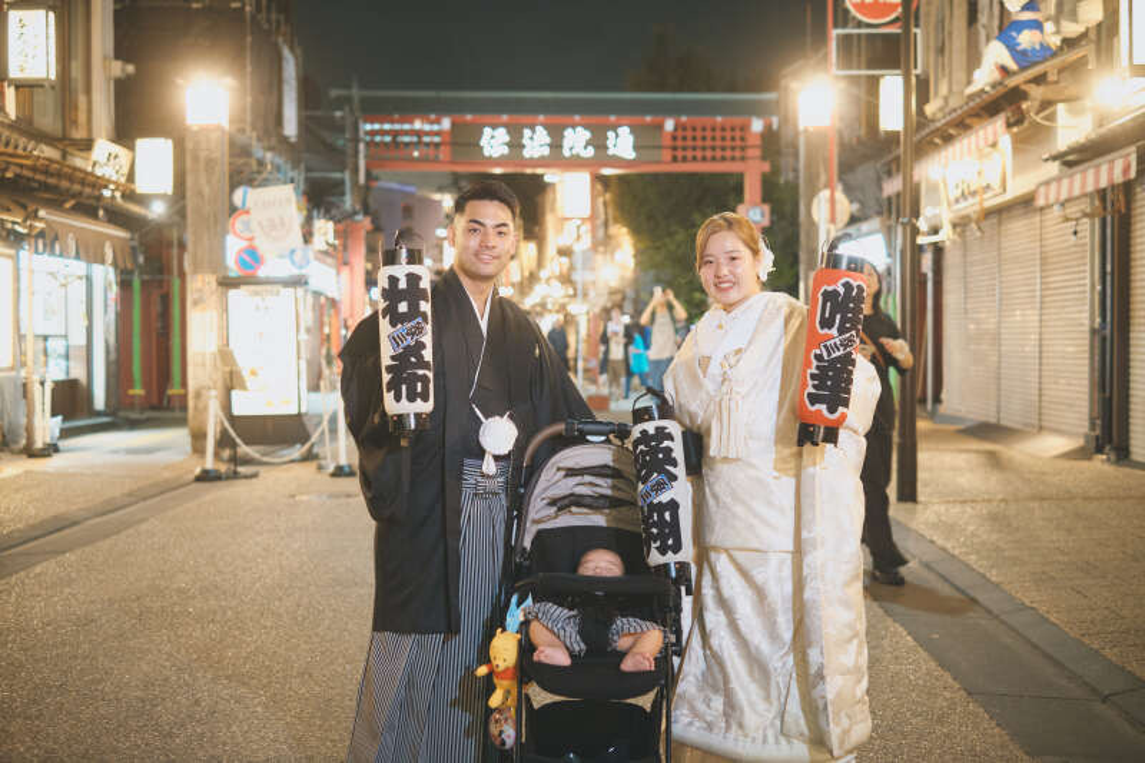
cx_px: 572
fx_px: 1685
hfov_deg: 37.5
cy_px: 382
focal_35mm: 53
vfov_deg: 25.5
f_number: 2.2
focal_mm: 35
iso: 1600
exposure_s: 1/50
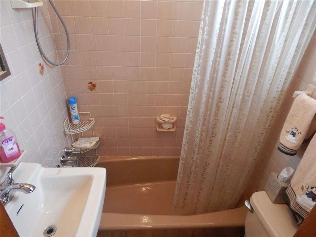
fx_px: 201
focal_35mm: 22
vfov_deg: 61.1
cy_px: 118
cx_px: 158
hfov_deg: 76.4
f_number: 3
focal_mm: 4
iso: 400
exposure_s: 1/25
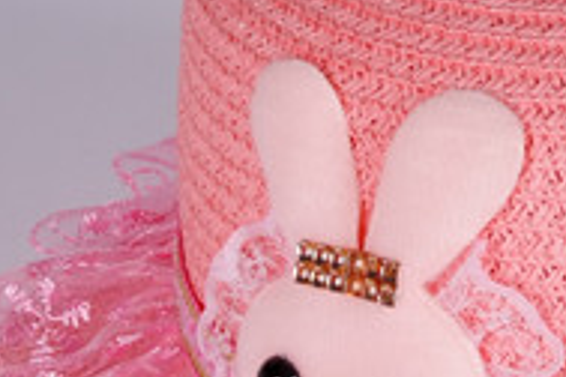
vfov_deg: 4.2
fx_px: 5172
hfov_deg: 6.2
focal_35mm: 329
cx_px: 590
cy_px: 301
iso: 100
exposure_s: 1/160
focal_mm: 60
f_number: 13
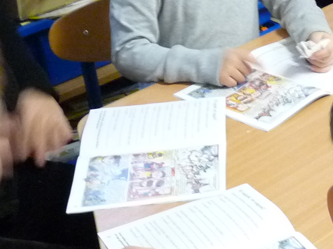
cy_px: 116
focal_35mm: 106
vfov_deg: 14.0
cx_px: 422
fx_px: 1020
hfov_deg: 17.5
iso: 400
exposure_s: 1/15
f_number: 2.8
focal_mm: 4.8
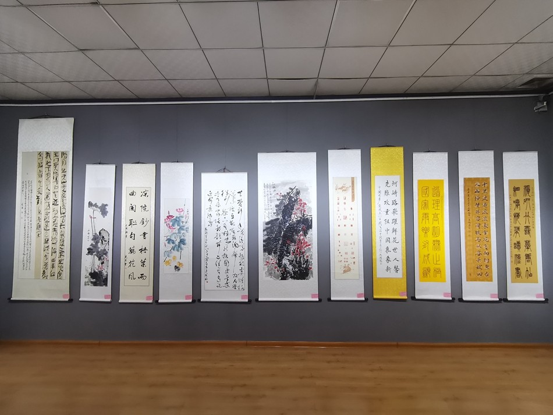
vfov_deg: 74.8
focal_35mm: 17
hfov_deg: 91.0
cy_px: 208
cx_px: 276
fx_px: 272
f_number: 2.4
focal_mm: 1.78
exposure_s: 1/60
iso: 100
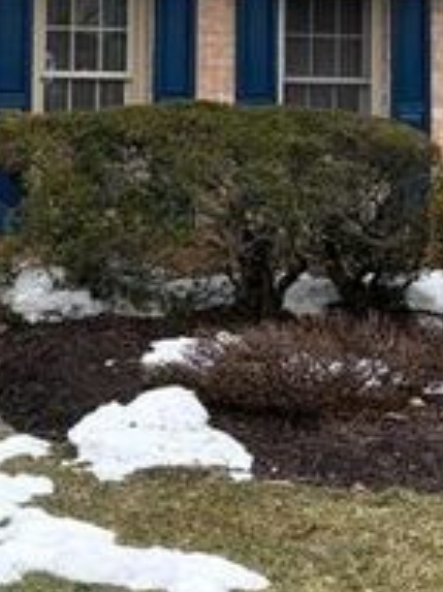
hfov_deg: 15.9
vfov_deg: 20.8
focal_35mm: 91
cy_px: 2
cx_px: 6
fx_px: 1555
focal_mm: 5.96
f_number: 1.6
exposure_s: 1/830
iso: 50
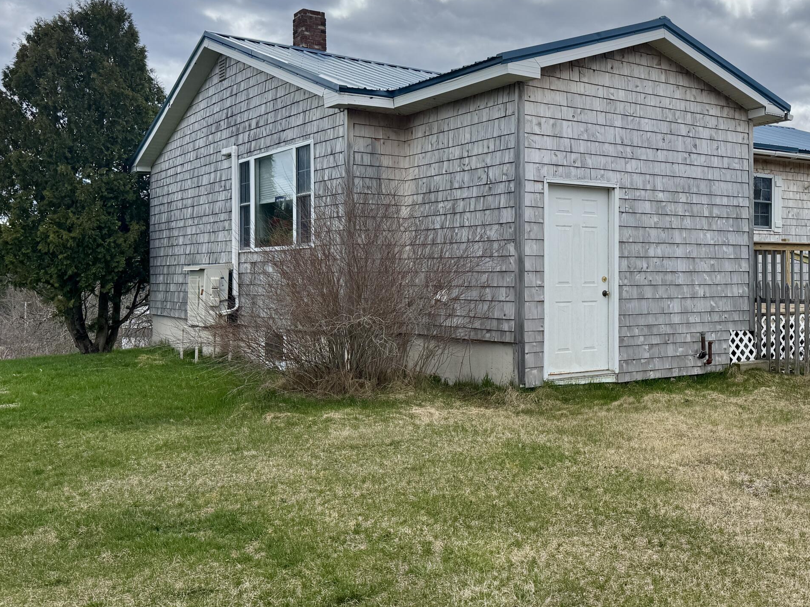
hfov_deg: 47.4
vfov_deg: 37.6
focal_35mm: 38
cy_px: 257
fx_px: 889
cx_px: 592
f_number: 1.78
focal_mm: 6.76
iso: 80
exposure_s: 1/6410
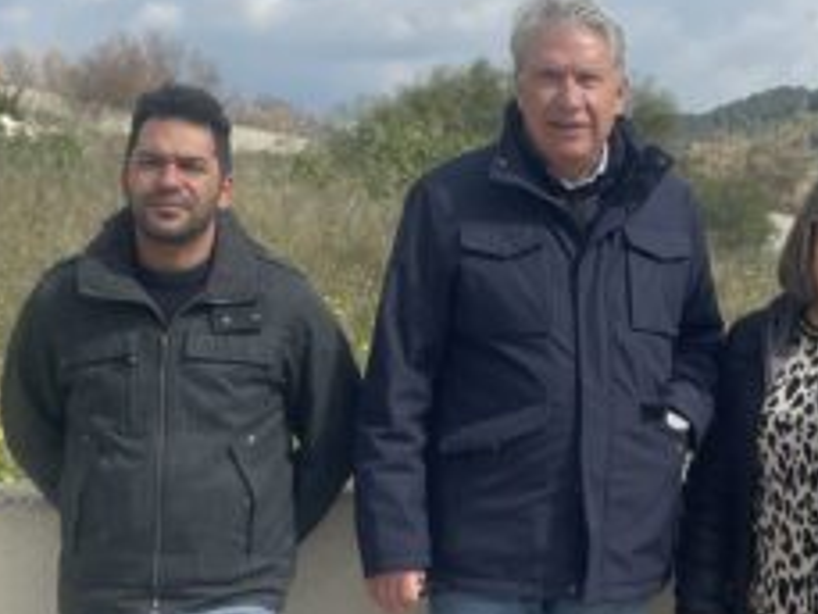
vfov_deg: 18.0
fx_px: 1939
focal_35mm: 82
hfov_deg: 23.5
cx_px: 657
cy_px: 327
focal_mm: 5.1
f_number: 1.6
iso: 32
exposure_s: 1/3663
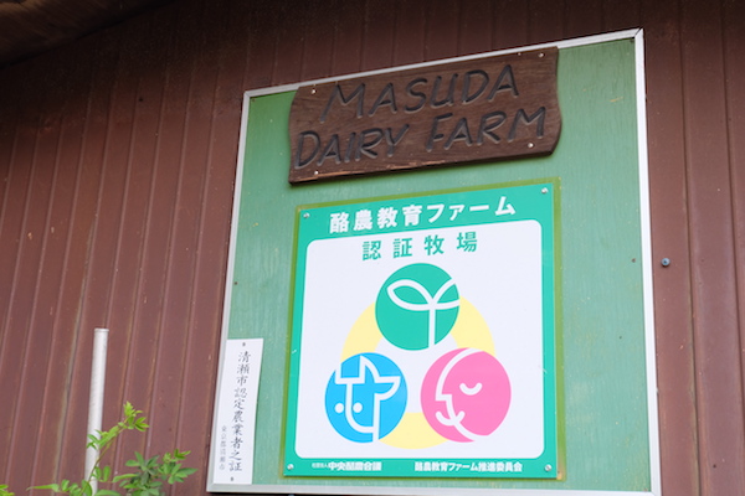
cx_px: 372
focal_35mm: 47
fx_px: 973
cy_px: 248
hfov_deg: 41.9
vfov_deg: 28.6
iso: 400
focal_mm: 31
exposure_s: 1/105
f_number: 4.7
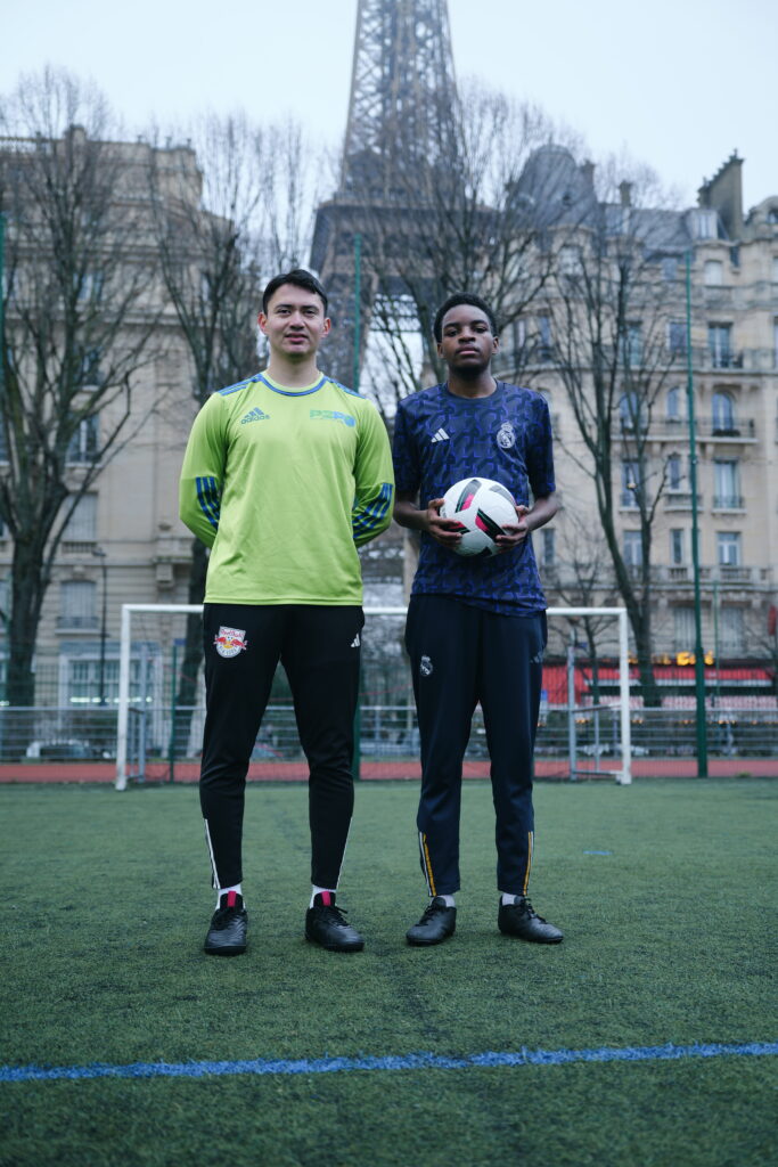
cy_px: 584
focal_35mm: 38
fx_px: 1231
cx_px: 389
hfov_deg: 35.1
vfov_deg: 50.7
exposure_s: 1/60
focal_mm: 38
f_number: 2.8
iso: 160
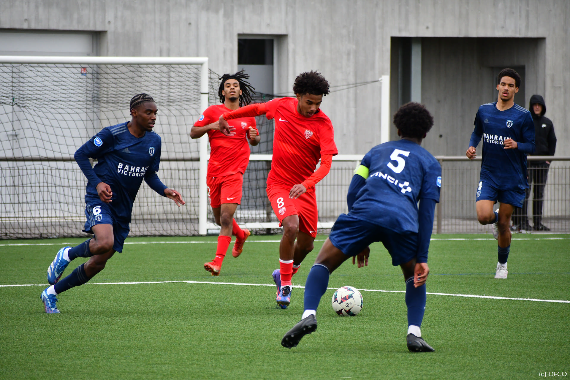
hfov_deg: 6.5
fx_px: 4987
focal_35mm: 315
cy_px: 190
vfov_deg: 4.4
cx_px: 285
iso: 1000
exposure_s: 1/2000
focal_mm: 210
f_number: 5.6
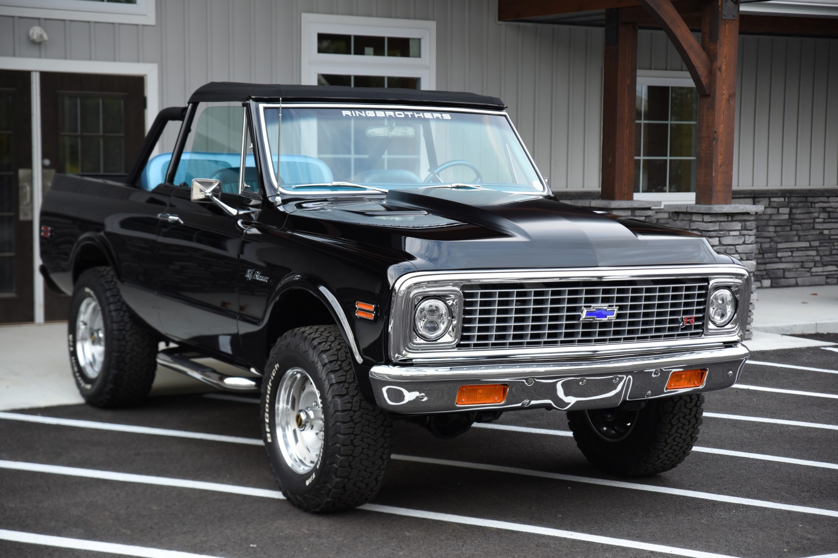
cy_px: 279
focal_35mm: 70
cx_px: 419
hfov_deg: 28.8
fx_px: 1629
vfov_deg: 19.5
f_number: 2.8
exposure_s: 1/40
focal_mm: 70
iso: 320
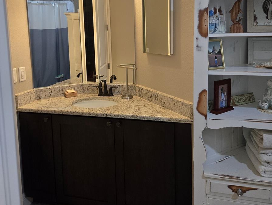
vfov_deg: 44.6
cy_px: 64
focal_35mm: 31
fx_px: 244
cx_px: 137
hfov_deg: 58.3
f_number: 1.8
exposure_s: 1/120
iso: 250
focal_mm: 5.4
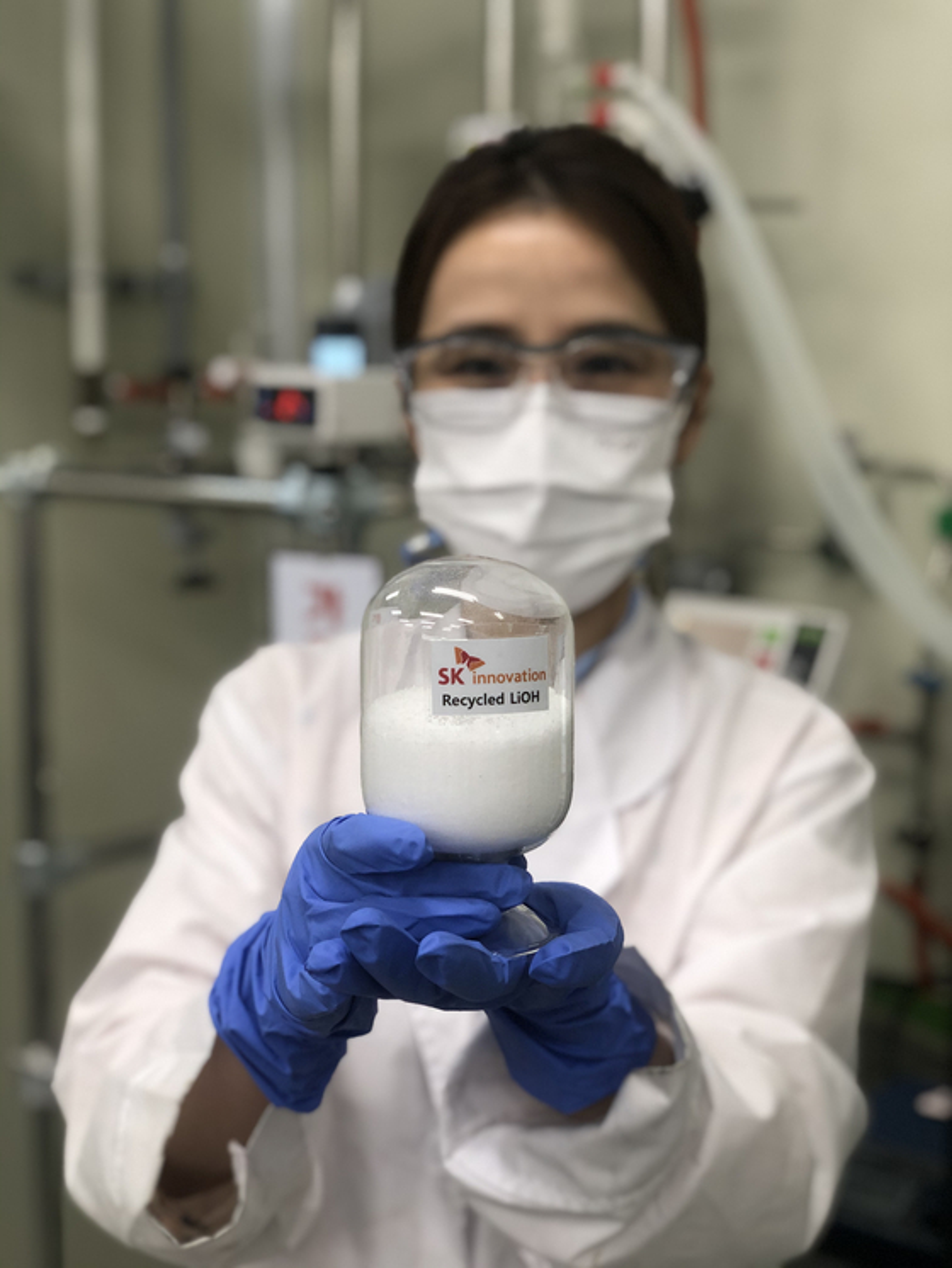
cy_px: 634
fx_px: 1906
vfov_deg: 36.8
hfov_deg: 28.0
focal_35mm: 52
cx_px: 476
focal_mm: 6
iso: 50
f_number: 2.4
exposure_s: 1/60
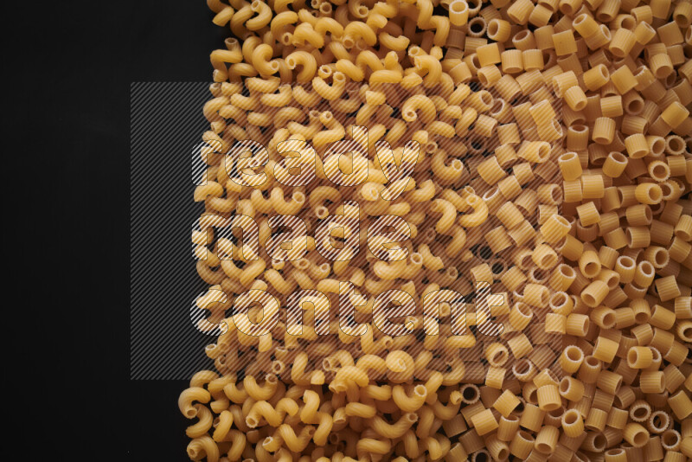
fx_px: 961
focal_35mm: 50
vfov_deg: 27.0
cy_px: 231
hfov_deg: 39.6
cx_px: 346
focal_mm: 50
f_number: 8
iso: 160
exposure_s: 1/100
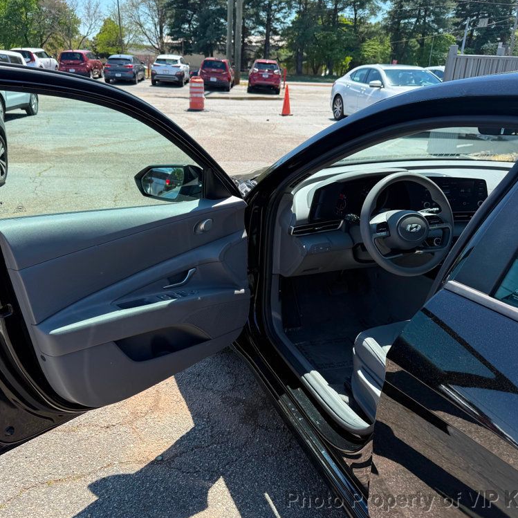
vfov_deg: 55.6
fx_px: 491
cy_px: 257
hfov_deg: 55.5
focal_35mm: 29
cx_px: 232
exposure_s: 1/1855
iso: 80
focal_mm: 6.76
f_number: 1.78
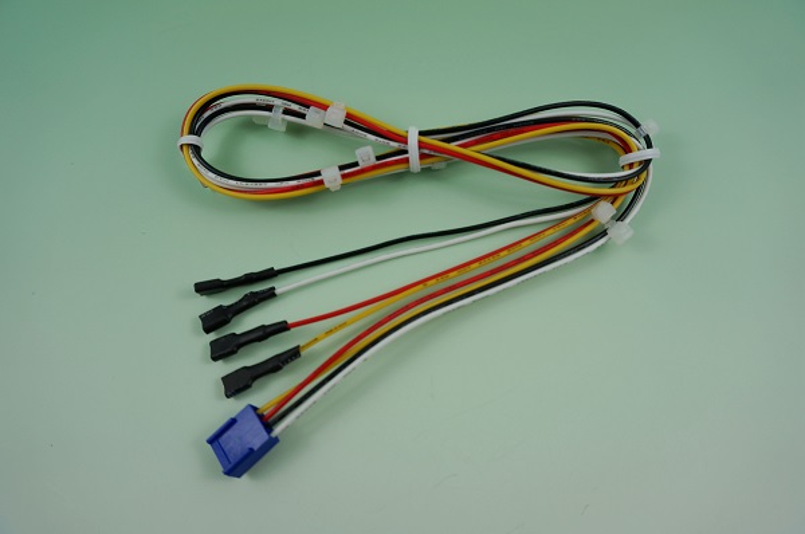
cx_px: 402
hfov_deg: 73.8
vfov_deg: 53.0
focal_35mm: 24
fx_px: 536
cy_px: 267
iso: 100
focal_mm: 16
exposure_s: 1/125
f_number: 5.6
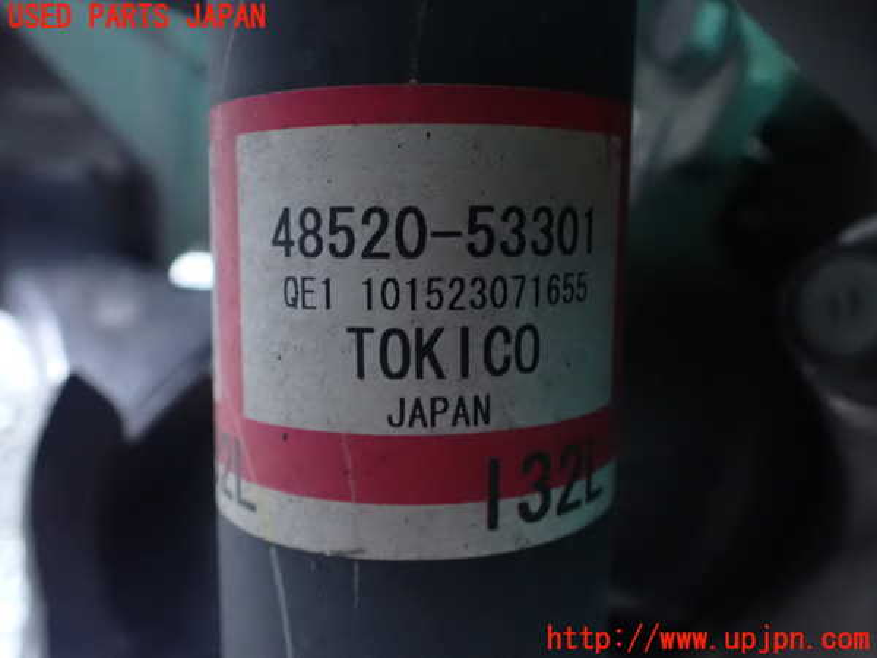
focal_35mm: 30
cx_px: 438
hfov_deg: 60.0
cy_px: 329
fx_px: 760
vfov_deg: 46.8
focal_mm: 5.4
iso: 1600
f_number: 2.3
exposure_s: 1/8
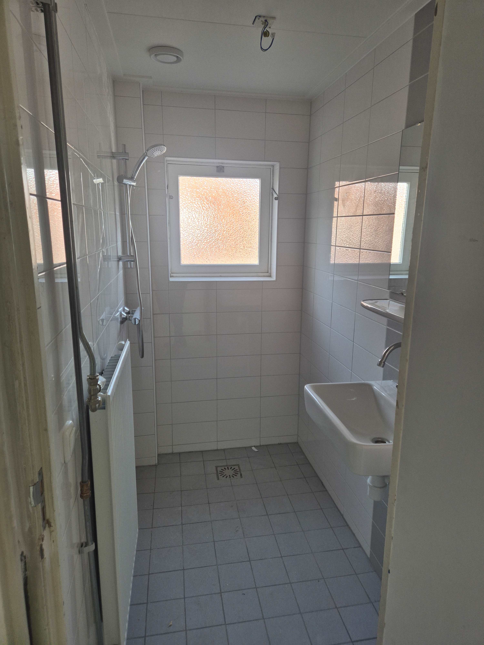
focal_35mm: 23
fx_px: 429
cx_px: 242
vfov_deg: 73.9
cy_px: 322
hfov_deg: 58.9
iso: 64
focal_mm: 5.4
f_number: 1.8
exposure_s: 1/180
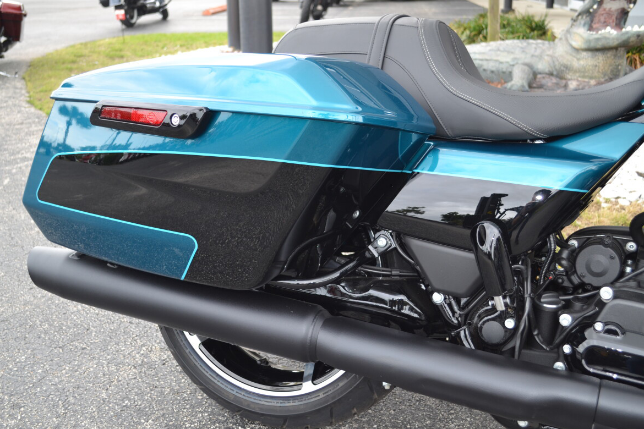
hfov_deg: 48.5
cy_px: 210
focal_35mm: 40
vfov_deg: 33.4
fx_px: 715
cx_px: 319
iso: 140
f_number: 4.2
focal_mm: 26
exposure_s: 1/125
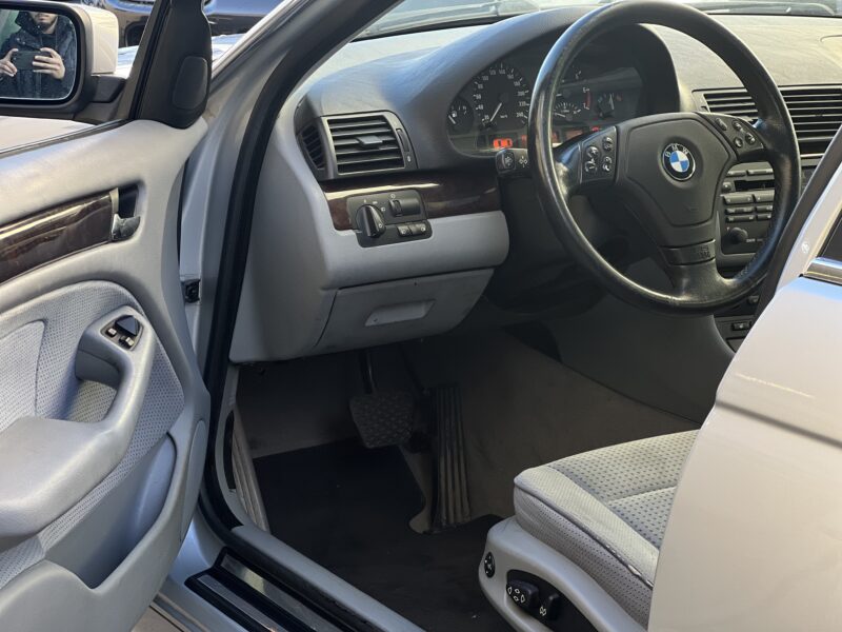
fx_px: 1873
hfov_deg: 25.3
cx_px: 421
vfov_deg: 19.1
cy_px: 316
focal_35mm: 77
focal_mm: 9
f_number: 2.8
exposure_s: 1/121
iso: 100
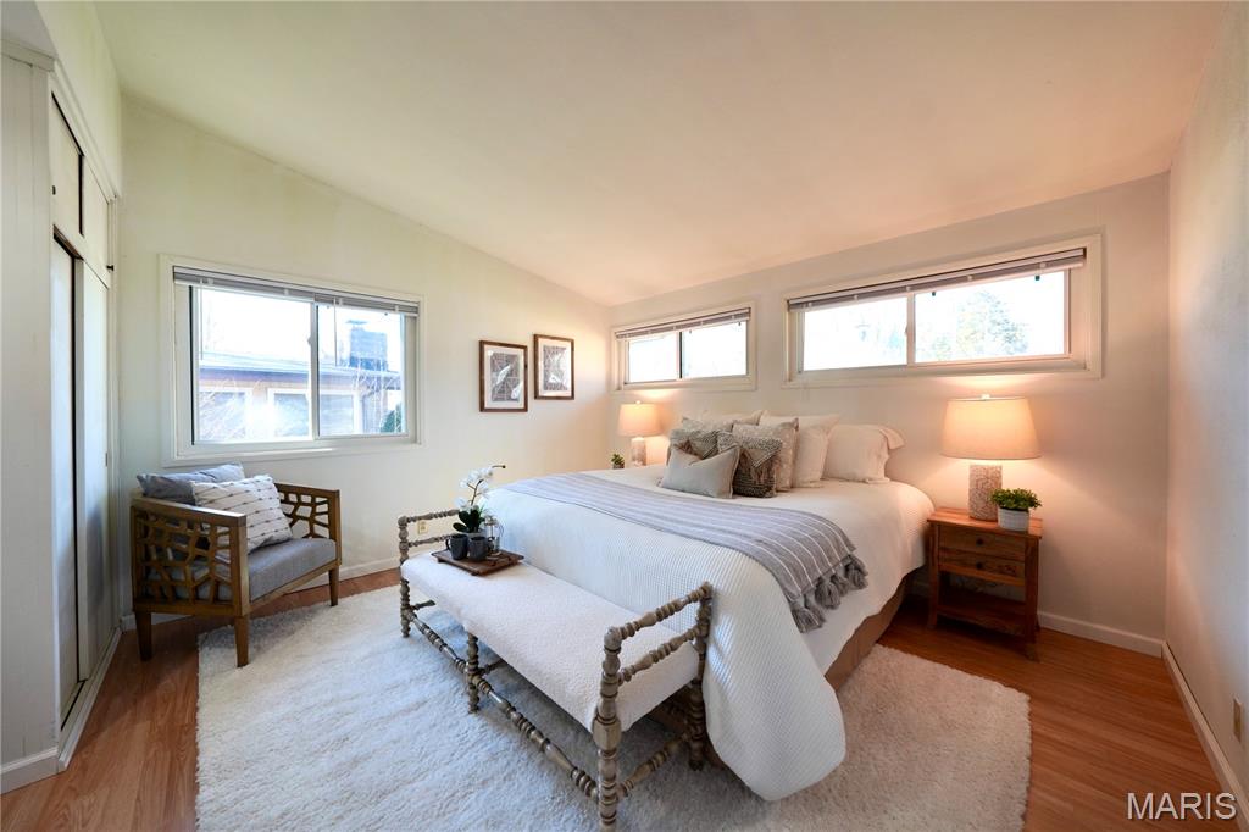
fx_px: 416
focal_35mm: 12
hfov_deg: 112.6
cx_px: 624
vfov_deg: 90.0
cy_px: 416
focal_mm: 12
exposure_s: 1/160
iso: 400
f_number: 4
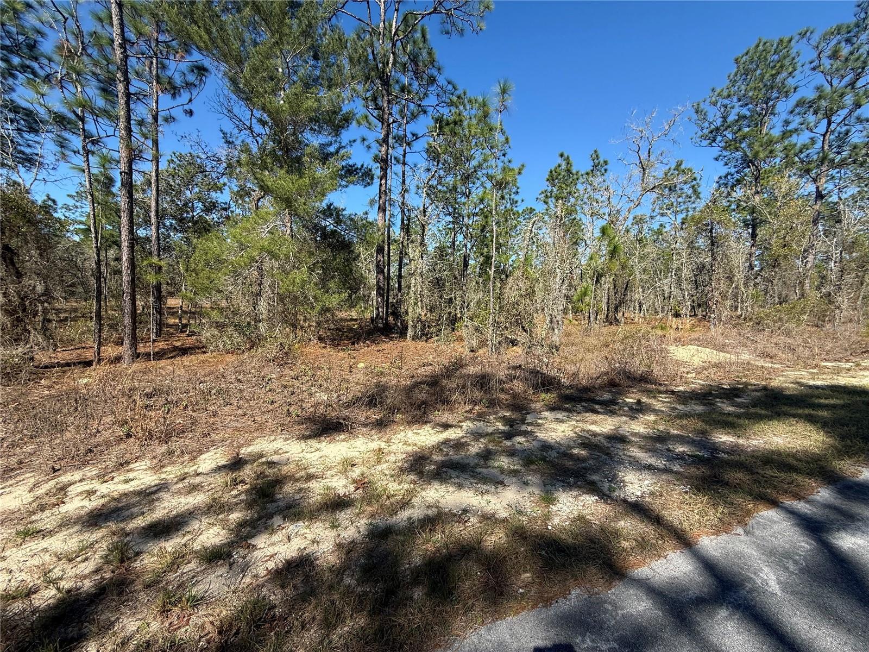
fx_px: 351
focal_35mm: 14
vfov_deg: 85.7
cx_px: 434
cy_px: 326
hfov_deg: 102.1
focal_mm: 2.22
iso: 50
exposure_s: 1/1125
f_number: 2.2
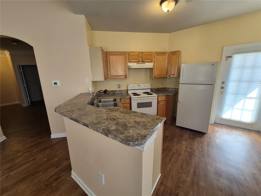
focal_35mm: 13
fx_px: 98
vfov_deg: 89.9
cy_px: 98
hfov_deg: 106.2
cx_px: 130
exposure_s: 1/60
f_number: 2.2
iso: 80
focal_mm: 1.74
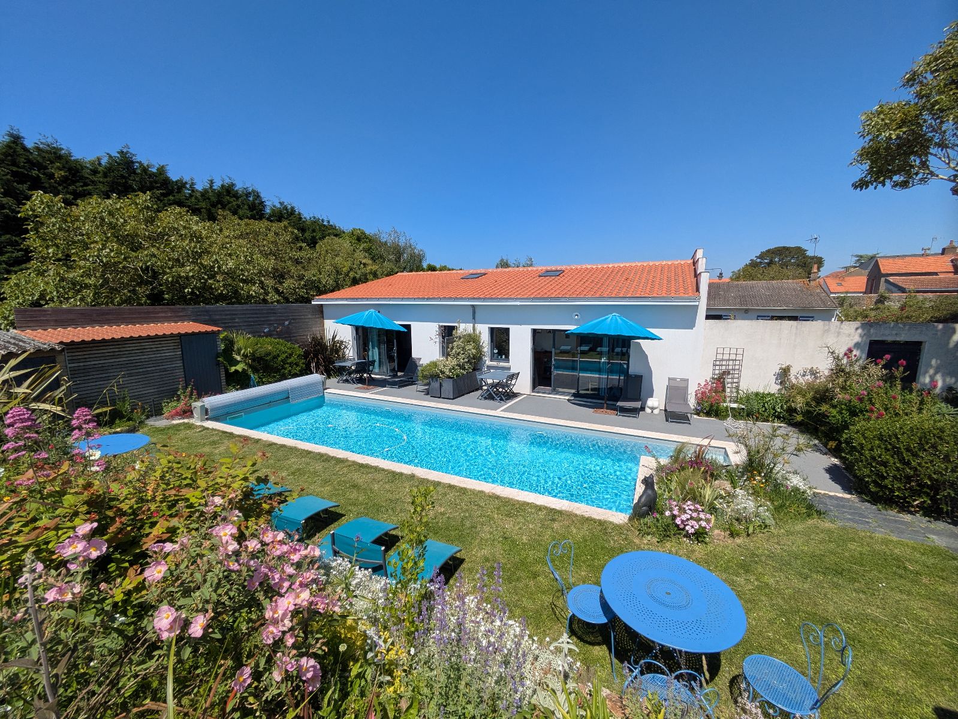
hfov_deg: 102.0
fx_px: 388
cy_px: 360
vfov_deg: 85.7
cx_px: 479
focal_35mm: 14
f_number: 2.2
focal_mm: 1.83
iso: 48
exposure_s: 1/2347
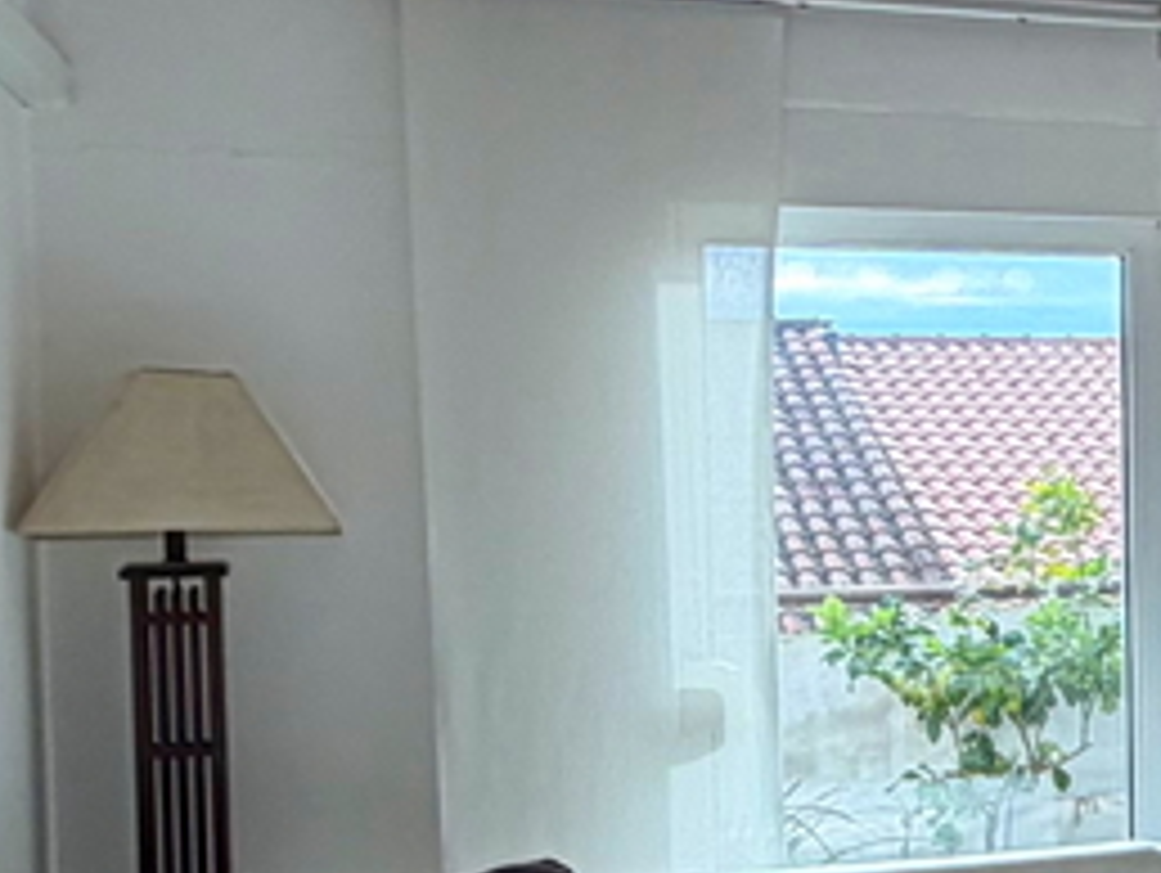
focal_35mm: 78
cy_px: 562
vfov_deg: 18.9
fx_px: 2619
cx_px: 1832
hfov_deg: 20.6
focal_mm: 2.22
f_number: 2.2
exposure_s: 1/100
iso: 32
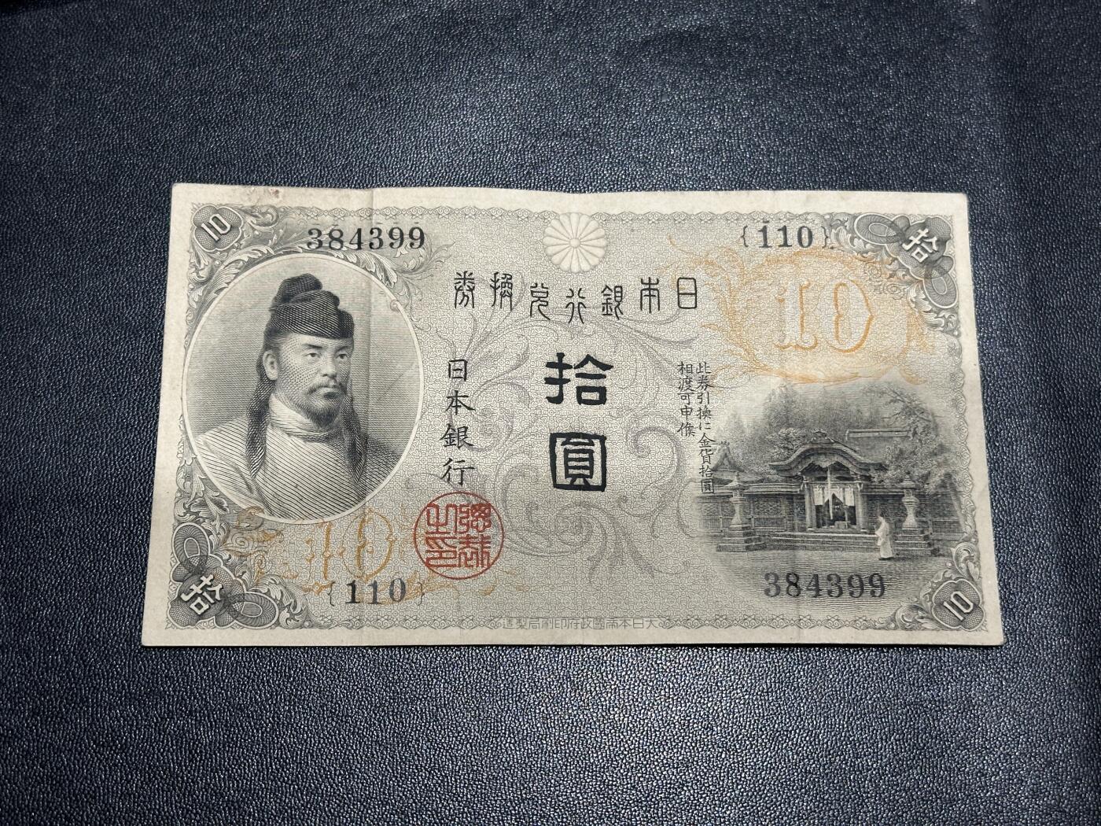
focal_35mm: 48
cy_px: 413
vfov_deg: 30.3
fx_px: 1527
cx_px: 550
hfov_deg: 39.7
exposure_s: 1/50
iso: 160
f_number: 1.78
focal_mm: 6.86
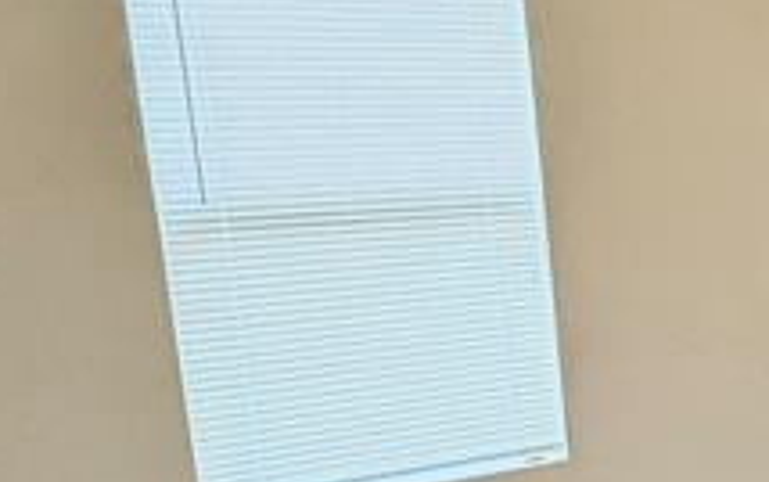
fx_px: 1489
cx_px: 956
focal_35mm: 71
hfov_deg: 25.5
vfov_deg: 18.1
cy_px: 442
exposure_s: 1/120
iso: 250
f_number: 2.2
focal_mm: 2.22
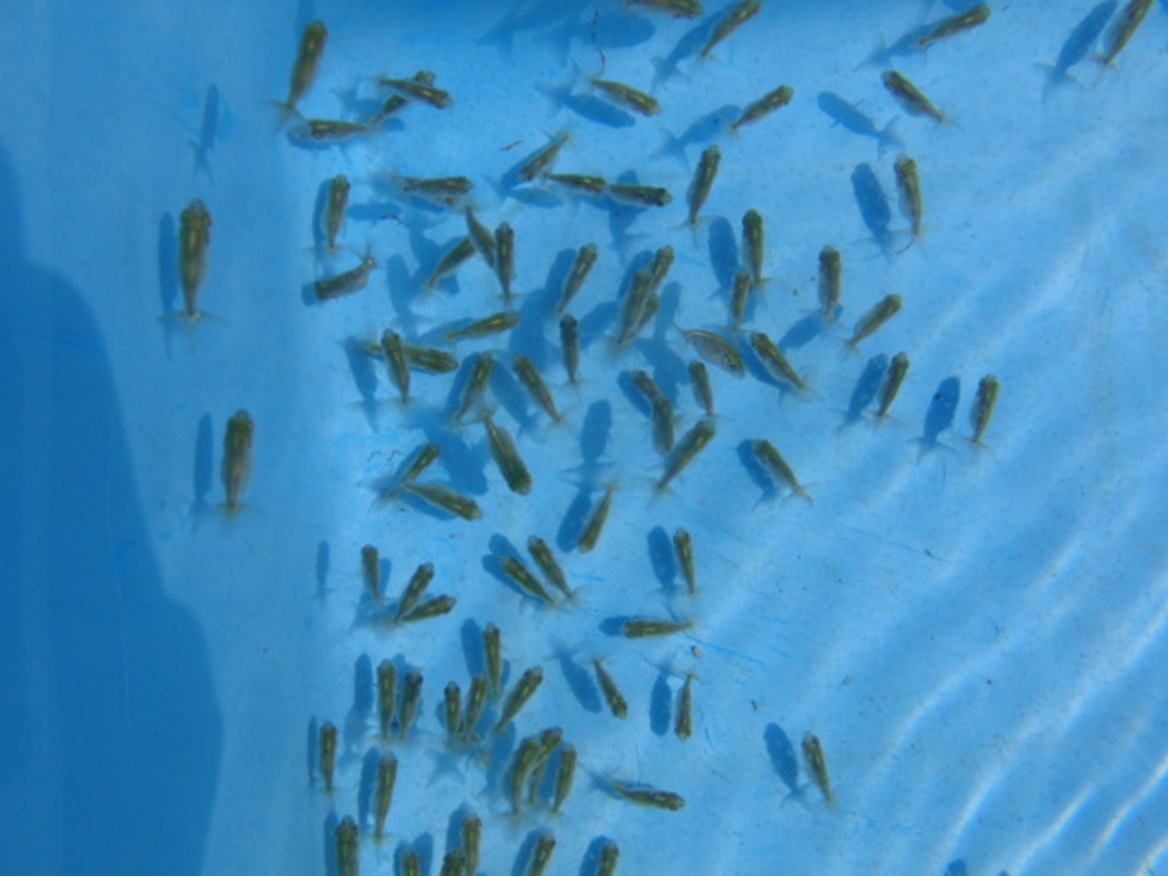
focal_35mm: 37
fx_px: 1248
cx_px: 584
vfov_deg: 38.7
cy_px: 438
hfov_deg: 50.1
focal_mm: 6.42
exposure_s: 1/500
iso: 100
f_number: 8.5
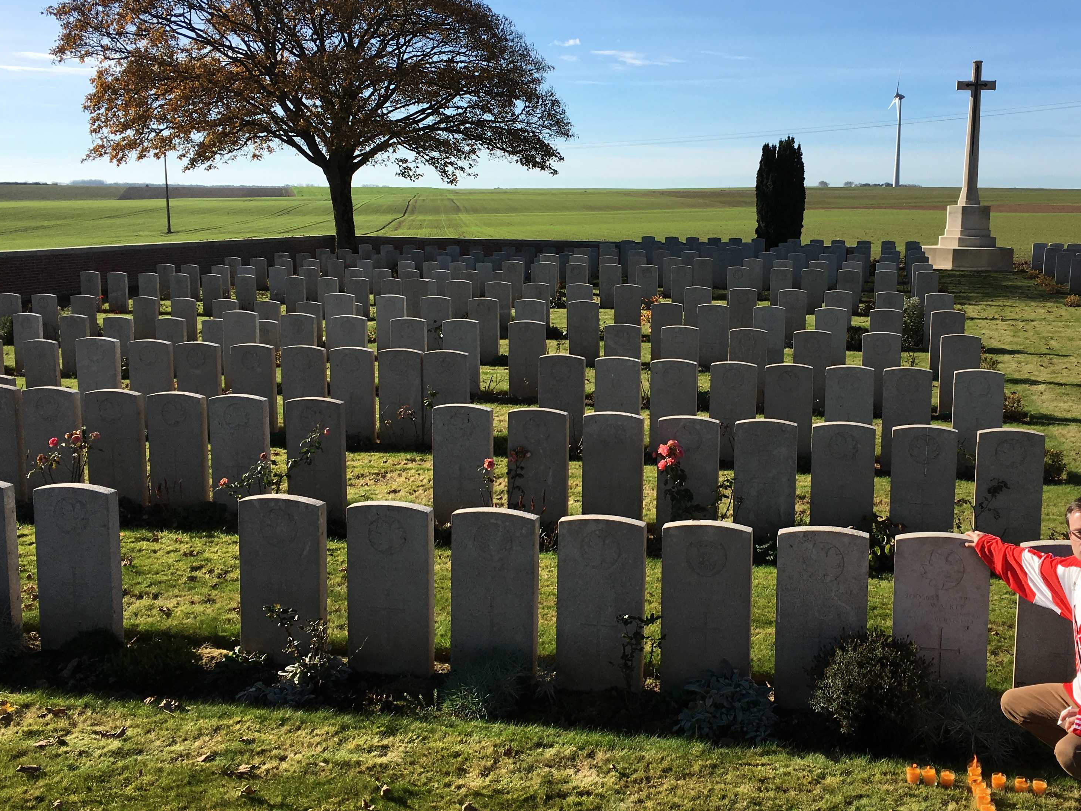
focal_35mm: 40
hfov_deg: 46.5
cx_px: 648
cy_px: 410
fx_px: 1249
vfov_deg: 36.0
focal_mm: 4.15
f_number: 2.2
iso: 25
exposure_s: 1/1709
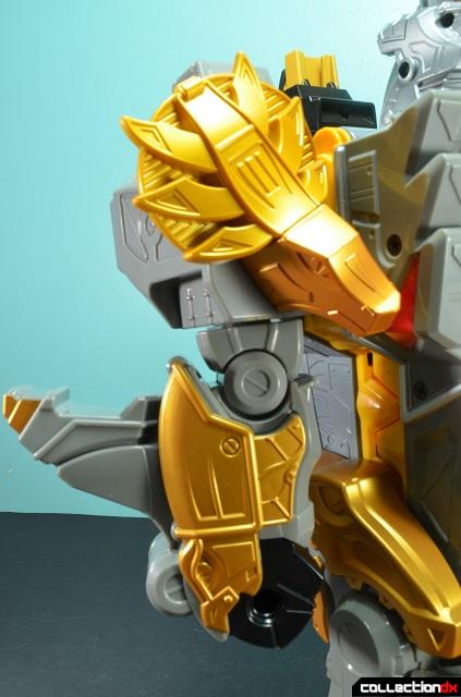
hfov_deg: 39.7
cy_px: 348
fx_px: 638
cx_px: 230
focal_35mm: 33
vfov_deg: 57.4
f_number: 20
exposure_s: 1.6
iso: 100
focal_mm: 22
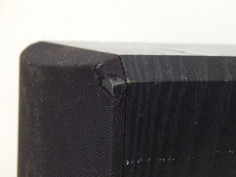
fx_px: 470
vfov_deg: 21.3
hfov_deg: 28.2
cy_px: 88
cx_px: 118
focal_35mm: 69
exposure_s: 1/15
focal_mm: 12.3
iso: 400
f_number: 4.1
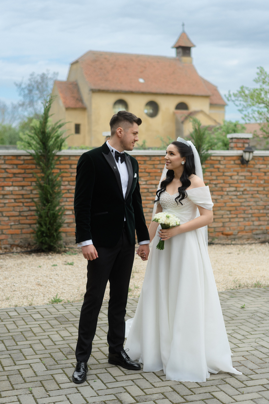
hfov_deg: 24.6
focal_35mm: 55
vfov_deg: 36.2
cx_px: 134
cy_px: 202
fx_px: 616
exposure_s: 1/2000
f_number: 2.5
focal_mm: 55
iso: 250
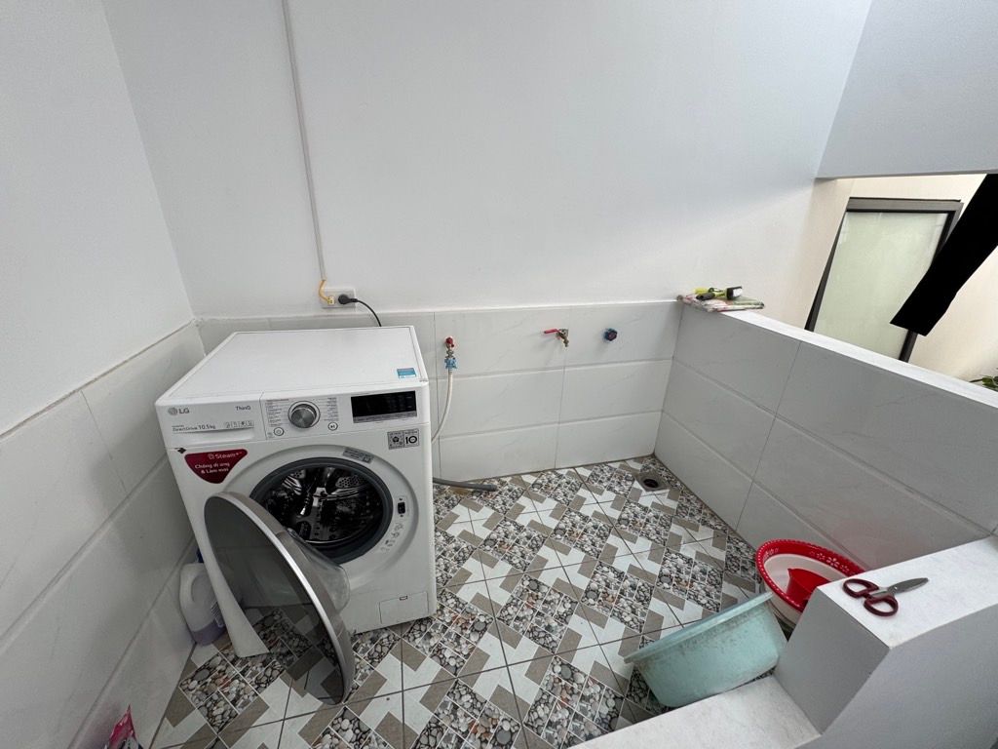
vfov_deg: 85.7
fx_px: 404
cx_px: 499
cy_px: 374
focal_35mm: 14
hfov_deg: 102.1
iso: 40
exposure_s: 1/99
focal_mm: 2.22
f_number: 2.2
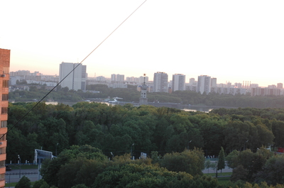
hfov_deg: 27.0
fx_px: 590
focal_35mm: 75
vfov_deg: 18.1
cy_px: 94
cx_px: 142
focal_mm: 50
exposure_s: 1/80
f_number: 4.5
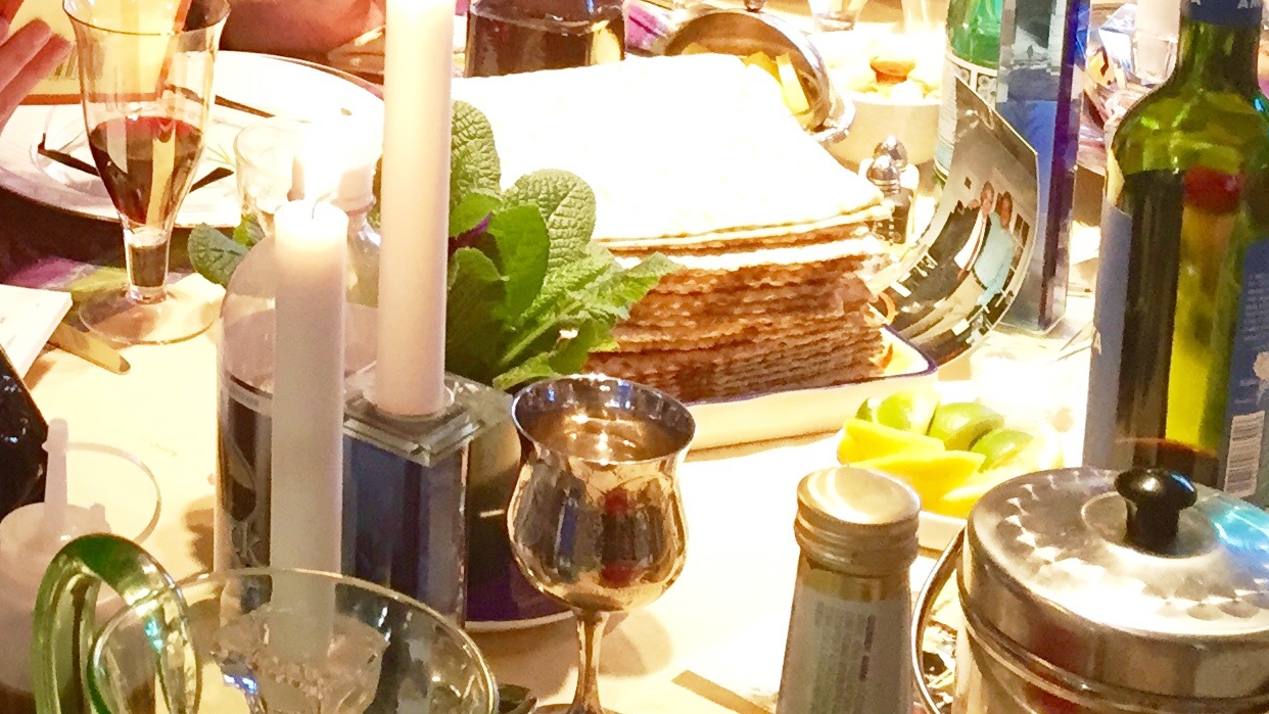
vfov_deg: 13.9
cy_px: -252
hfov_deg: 24.3
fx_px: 2793
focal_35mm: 83
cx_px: -37
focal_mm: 4.15
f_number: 2.2
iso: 125
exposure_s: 1/30
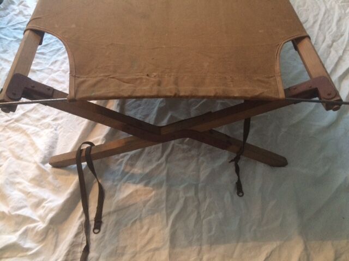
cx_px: 174
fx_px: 292
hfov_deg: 61.7
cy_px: 130
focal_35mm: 29
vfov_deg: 48.2
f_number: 2.2
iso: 320
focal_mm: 4.15
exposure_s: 1/33
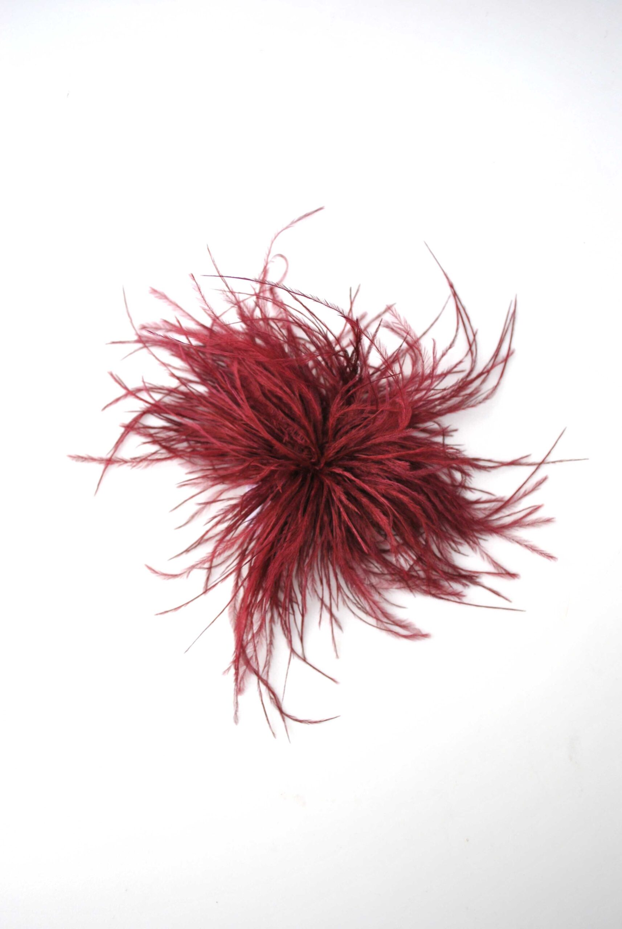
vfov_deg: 57.2
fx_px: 853
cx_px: 311
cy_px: 464
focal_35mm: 33
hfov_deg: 40.1
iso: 180
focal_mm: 22
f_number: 4
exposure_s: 1/500
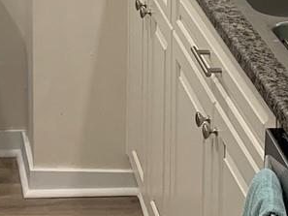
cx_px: -57
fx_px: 1165
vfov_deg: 9.7
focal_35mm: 140
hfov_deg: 13.7
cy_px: -249
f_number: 1.8
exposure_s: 1/60
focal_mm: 4.25
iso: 80
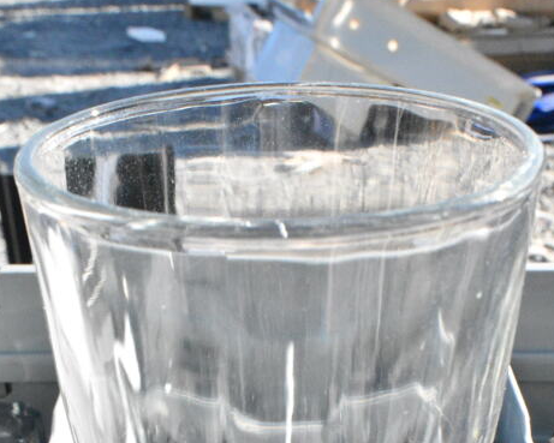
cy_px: 483
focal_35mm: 67
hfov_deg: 28.3
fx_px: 1099
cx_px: 264
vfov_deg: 21.7
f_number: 18
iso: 6400
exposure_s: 1/1250
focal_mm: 24
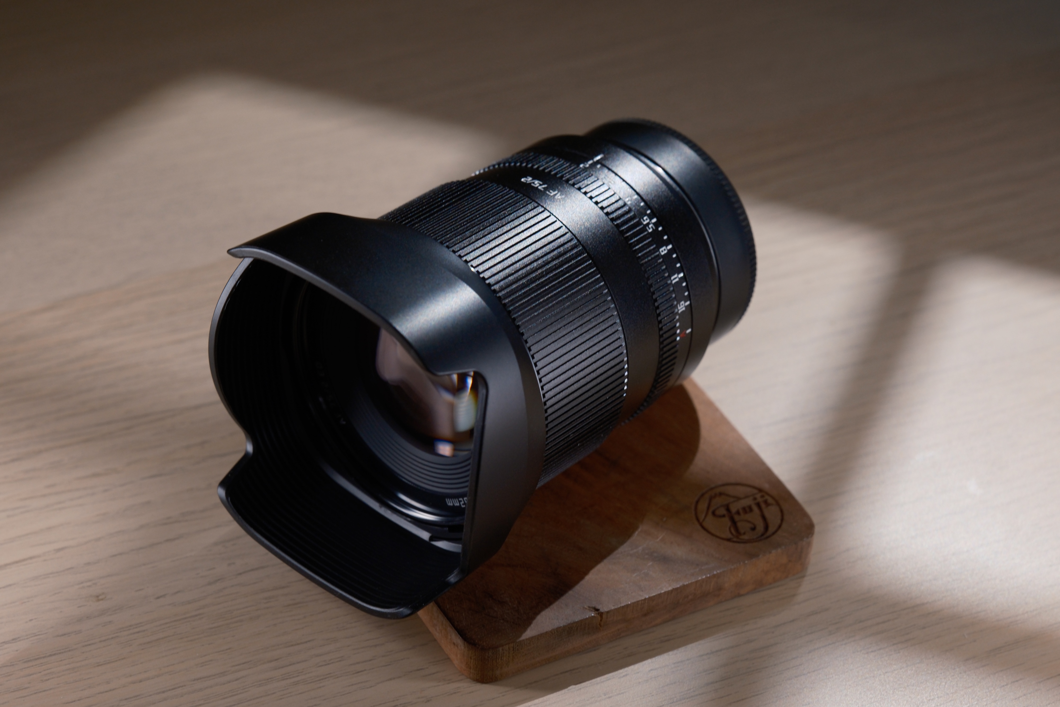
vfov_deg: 16.3
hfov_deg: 24.2
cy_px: 354
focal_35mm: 84
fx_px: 2473
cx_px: 530
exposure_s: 1/85
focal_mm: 56
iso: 640
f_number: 5.6
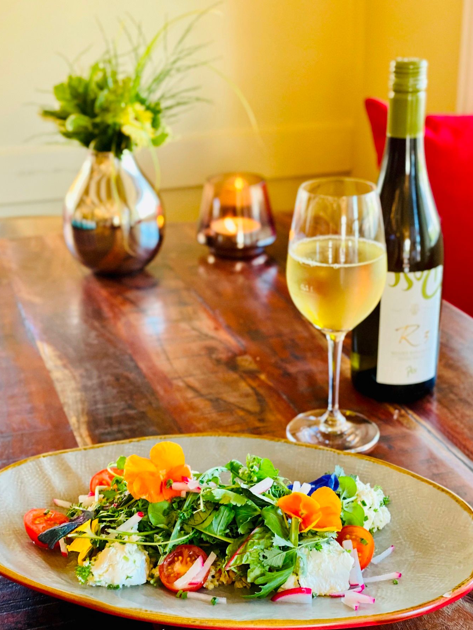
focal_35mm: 56
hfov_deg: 26.1
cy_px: 338
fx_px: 1020
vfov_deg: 34.3
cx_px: 246
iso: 250
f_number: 2
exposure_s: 1/96
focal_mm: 6
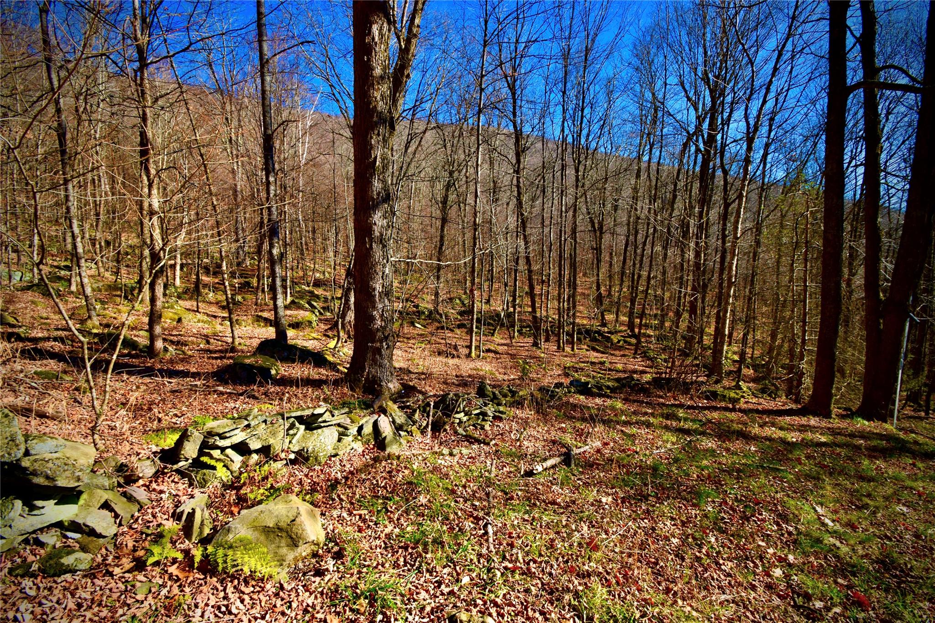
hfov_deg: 100.4
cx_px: 468
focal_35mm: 15
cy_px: 312
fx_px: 390
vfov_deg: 77.3
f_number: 13
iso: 110
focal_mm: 10
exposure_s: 1/60
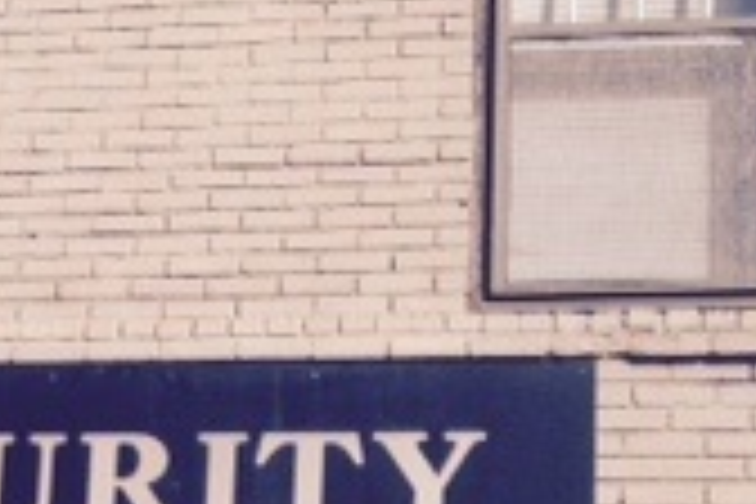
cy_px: 810
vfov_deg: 9.5
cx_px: -351
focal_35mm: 139
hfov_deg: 13.9
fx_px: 2919
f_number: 2.4
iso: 50
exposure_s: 1/2404
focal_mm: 4.28
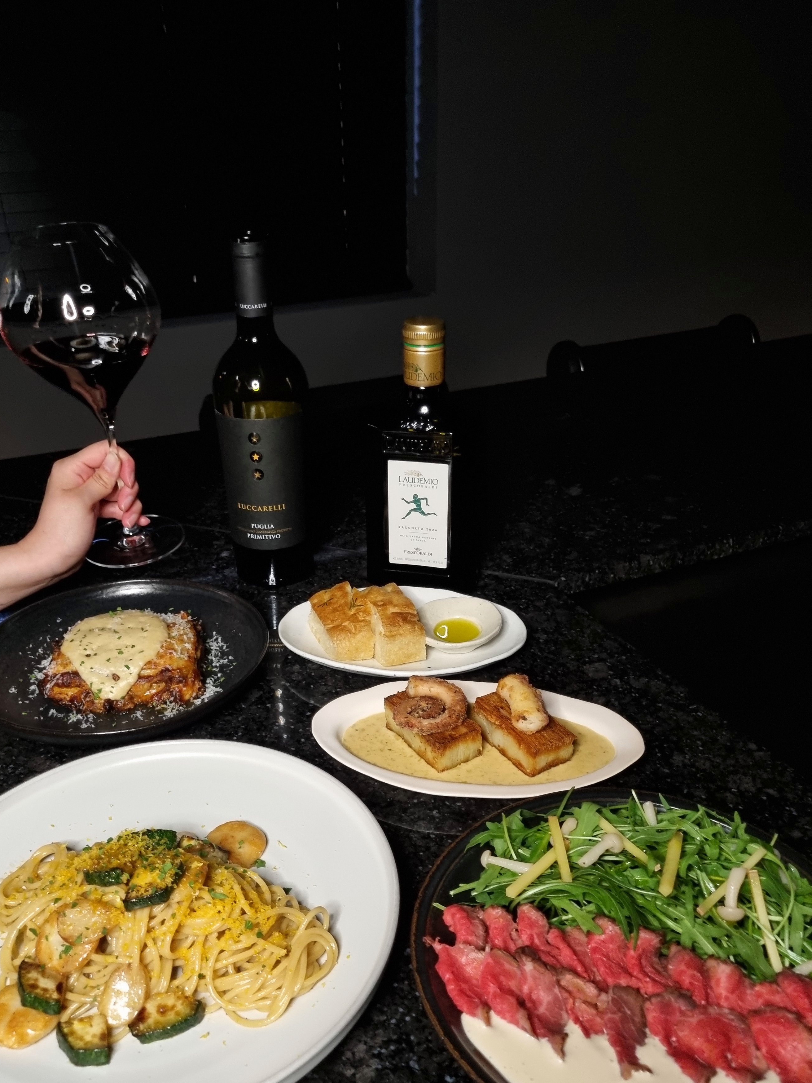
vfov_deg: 59.7
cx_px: 371
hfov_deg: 46.8
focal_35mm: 30
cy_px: 619
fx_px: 938
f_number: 1.8
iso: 640
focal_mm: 5.4
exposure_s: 1/30
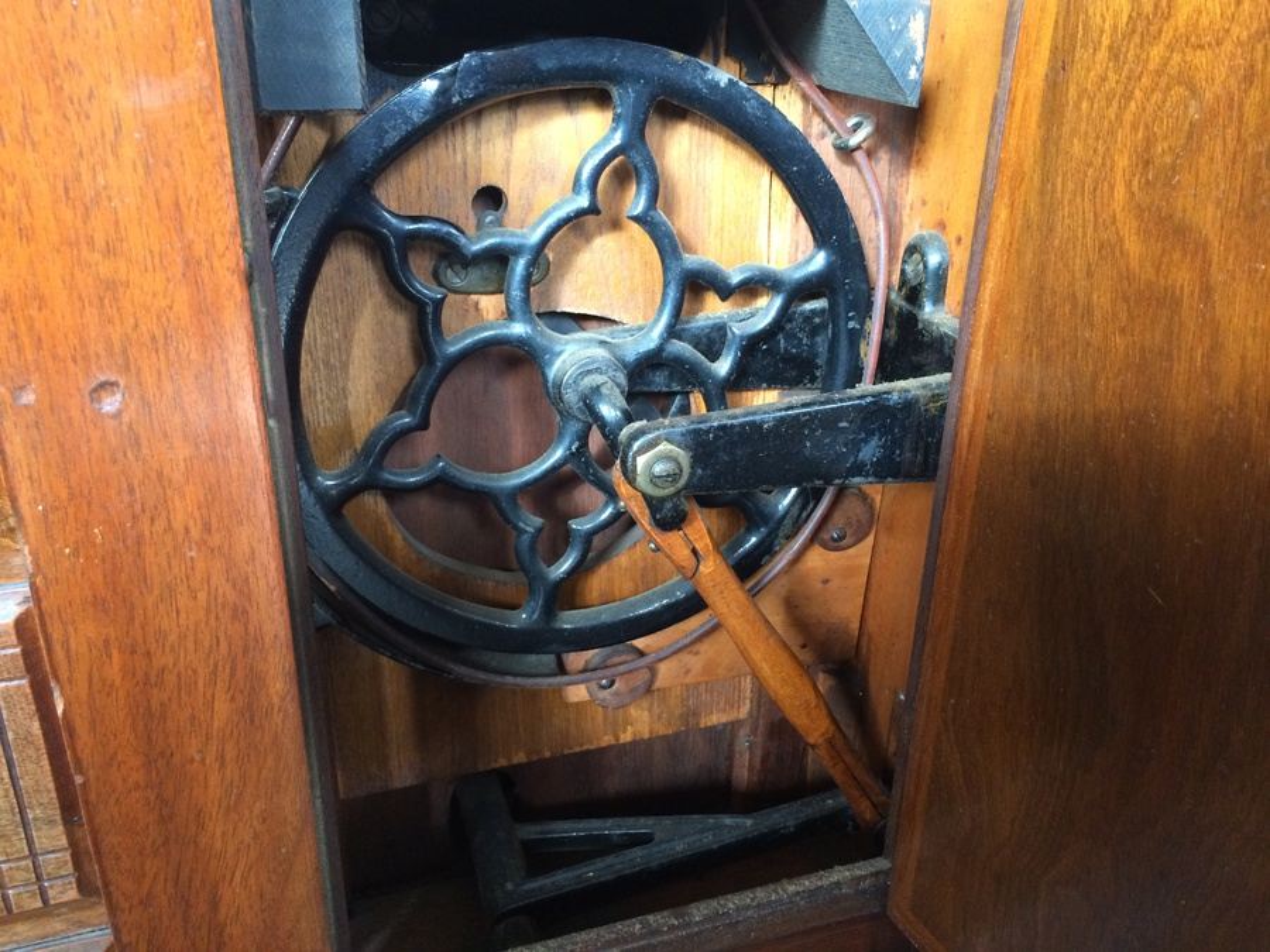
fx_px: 1101
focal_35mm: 30
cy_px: 476
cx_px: 635
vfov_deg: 46.8
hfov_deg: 60.0
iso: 250
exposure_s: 1/30
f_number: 2.2
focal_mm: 4.12
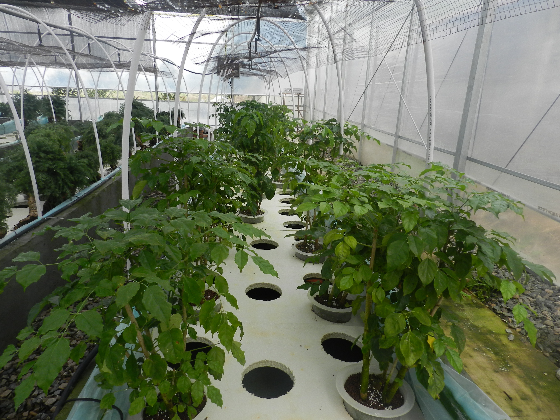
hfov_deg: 73.9
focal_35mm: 23
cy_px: 210
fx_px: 372
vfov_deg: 58.9
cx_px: 280
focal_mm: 4
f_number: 3.4
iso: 160
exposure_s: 1/250
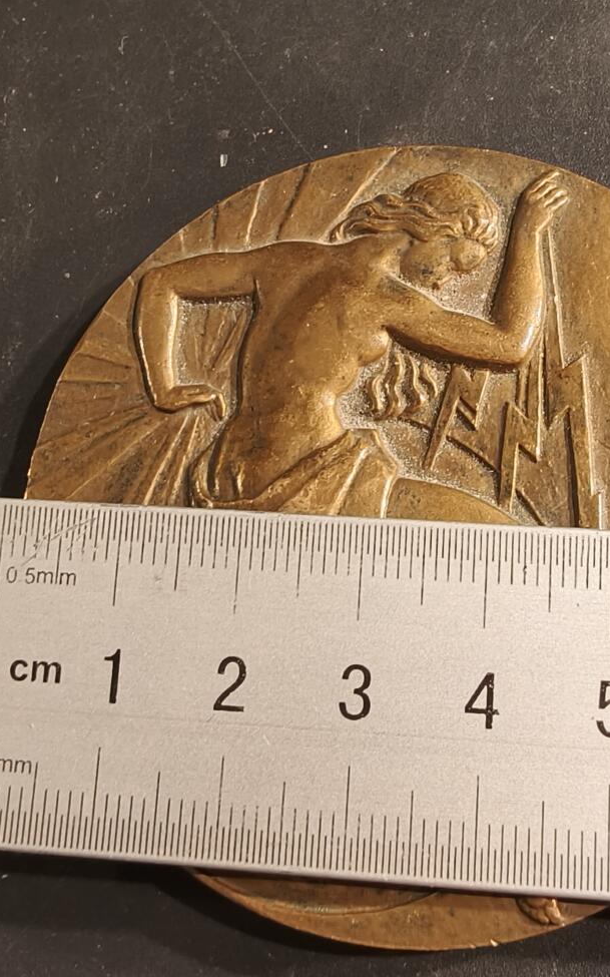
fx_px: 1197
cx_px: 559
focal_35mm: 45
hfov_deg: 27.5
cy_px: 612
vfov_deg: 44.0
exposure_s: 1/61.2
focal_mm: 2.32
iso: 160
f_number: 2
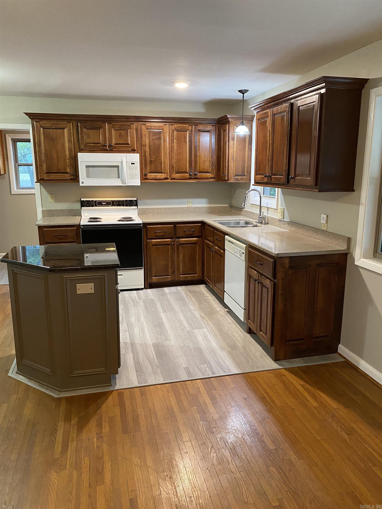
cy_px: 254
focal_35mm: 26
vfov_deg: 67.3
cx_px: 191
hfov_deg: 53.1
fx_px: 383
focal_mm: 4.25
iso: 500
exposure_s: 1/60
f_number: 1.8
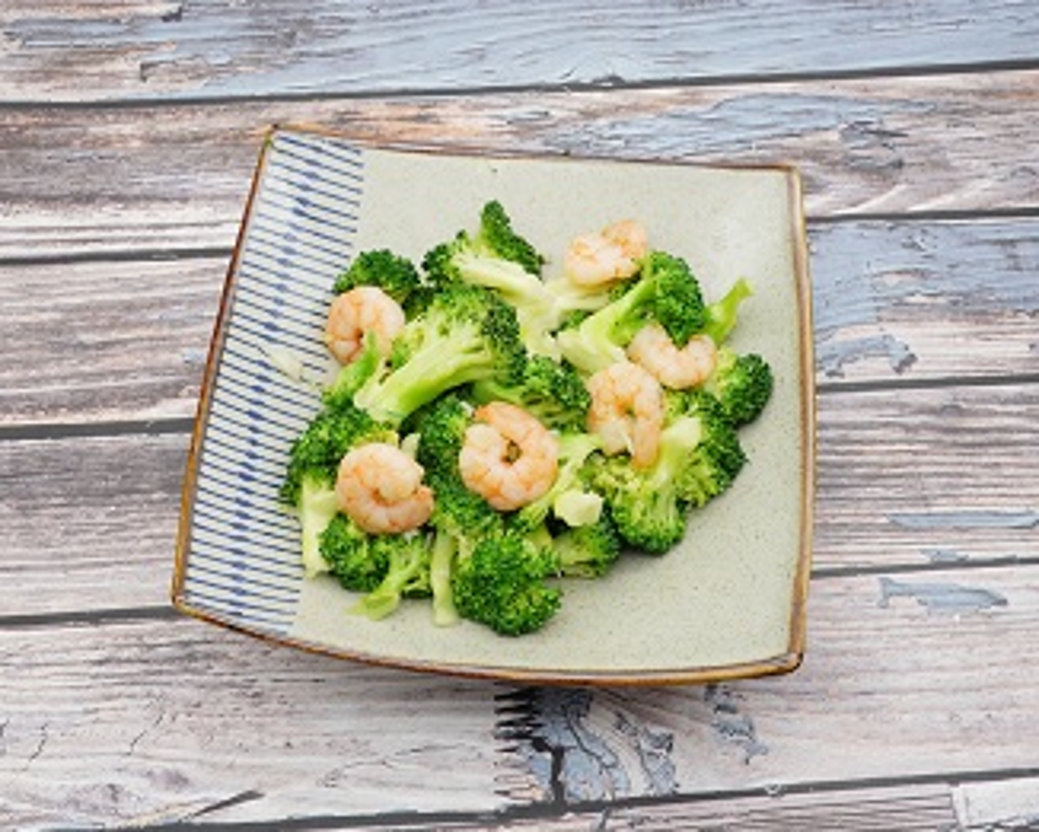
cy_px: 421
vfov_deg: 28.1
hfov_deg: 34.7
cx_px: 507
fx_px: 1661
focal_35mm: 54
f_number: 13
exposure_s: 1/50
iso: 2500
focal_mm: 47
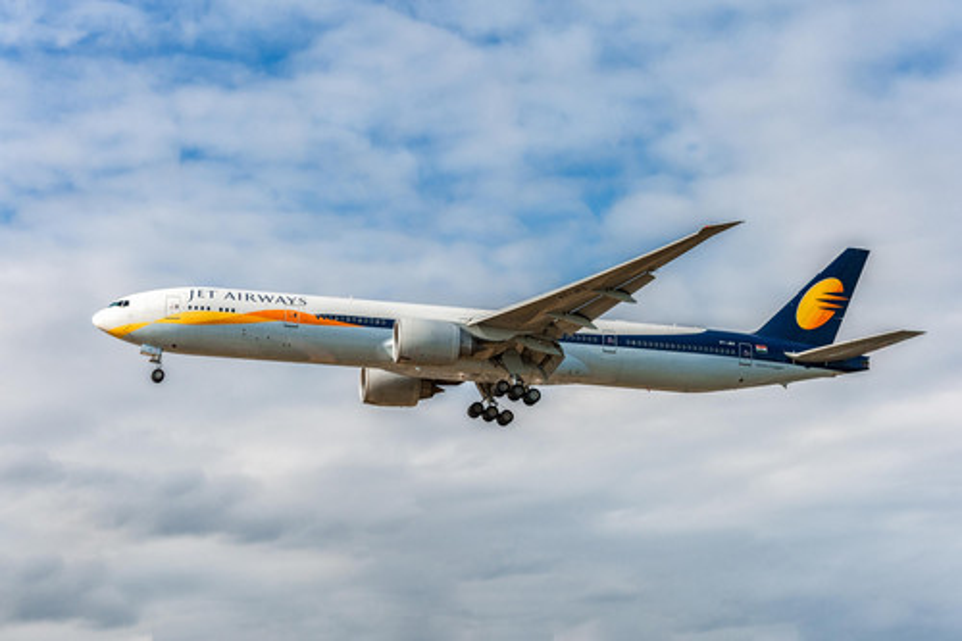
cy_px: 320
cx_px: 481
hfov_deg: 28.9
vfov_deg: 19.4
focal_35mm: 70
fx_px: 1870
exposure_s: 1/1250
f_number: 7.1
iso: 250
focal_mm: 70
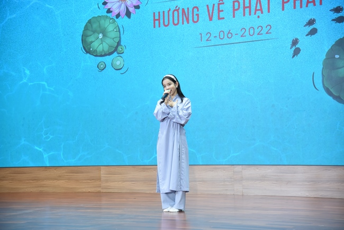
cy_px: 115
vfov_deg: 17.5
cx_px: 172
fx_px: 746
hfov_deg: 26.0
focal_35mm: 78
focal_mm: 78
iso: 1600
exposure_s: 1/80
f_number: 4
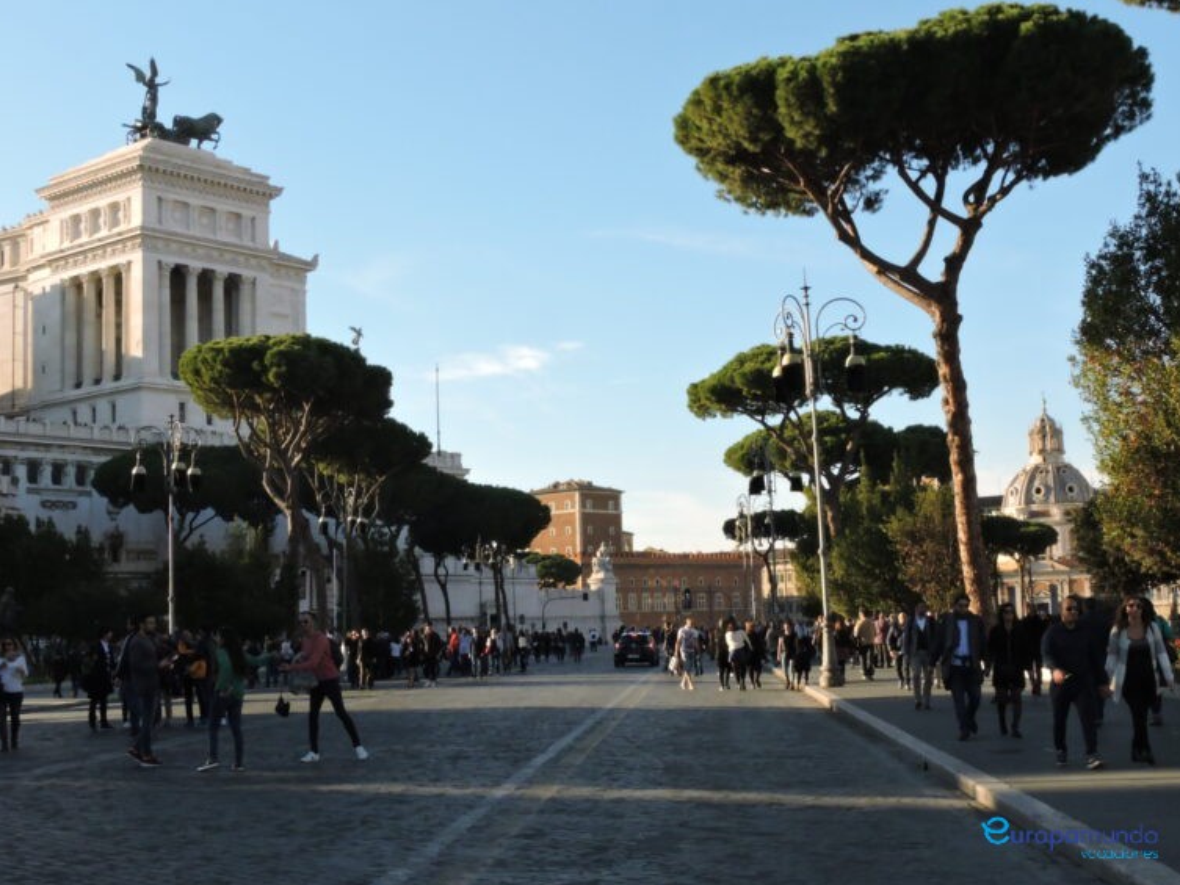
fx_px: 1739
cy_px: 439
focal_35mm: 51
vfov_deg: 28.6
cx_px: 589
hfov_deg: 37.5
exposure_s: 1/800
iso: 800
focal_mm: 9
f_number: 8
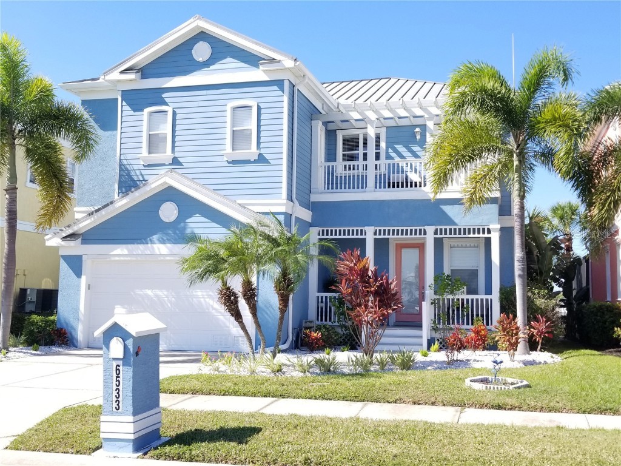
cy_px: 233
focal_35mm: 26
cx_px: 310
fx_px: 466
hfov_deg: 67.3
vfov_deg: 53.1
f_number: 1.7
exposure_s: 1/1093
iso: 50
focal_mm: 4.3
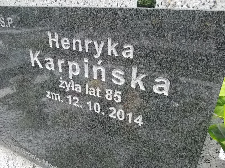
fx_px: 169
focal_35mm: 26
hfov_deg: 67.3
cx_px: 112
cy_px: 84
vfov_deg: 53.1
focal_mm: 4.6
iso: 400
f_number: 8
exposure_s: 1/250
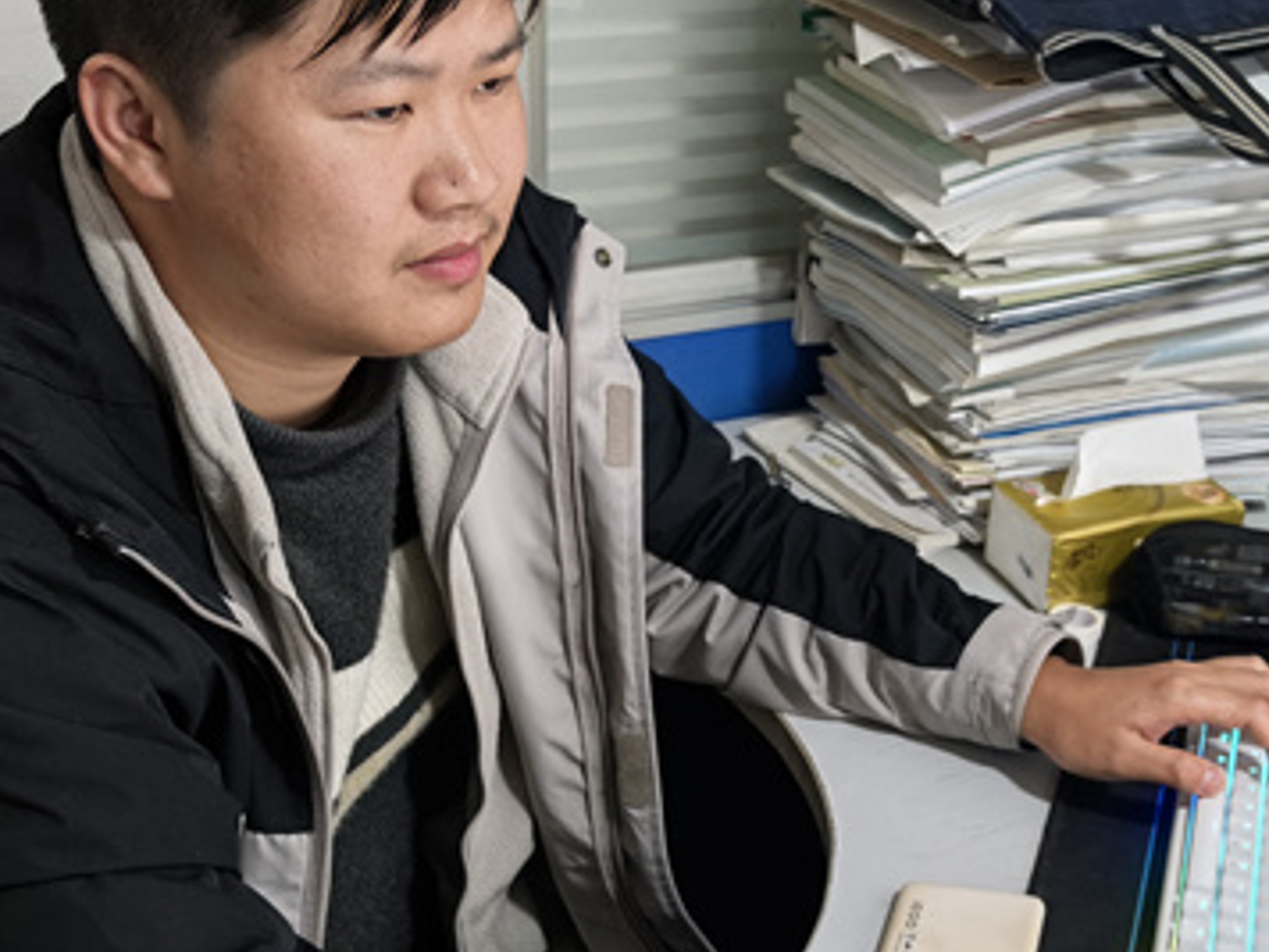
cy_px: 570
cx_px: 995
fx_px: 1980
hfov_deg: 34.6
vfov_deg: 27.0
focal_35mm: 54
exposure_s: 1/33.3
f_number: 2
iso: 400
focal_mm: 6.98
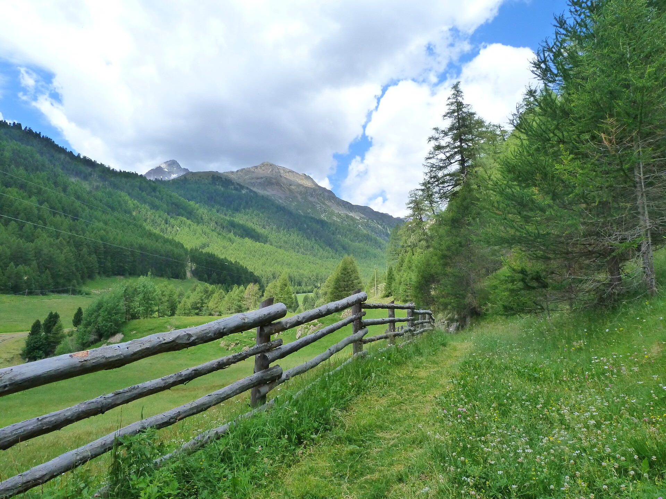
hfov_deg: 69.4
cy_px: 250
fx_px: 481
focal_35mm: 25
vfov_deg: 54.9
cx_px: 333
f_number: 5.6
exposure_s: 1/200
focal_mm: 4.5
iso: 200
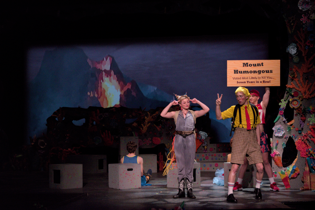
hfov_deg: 26.0
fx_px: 683
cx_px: 158
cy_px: 105
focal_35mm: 78
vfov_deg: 17.5
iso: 3200
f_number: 5.6
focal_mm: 52
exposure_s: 1/100
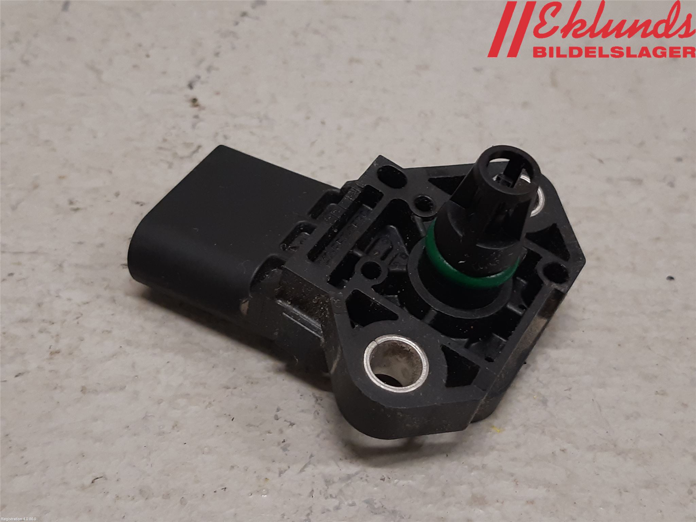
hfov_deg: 67.3
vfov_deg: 53.1
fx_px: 523
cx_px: 348
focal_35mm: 26
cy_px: 261
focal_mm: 3.93
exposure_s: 1/50
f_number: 1.7
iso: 125
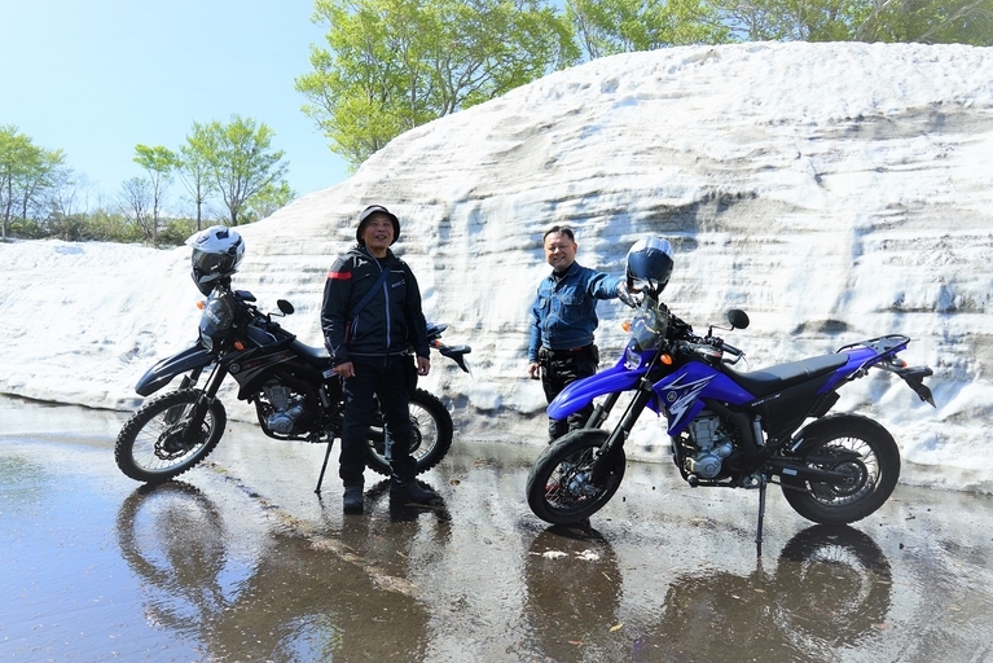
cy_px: 335
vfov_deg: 51.3
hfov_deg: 71.5
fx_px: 690
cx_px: 504
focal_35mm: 25
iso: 100
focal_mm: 24
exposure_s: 1/100
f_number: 7.1
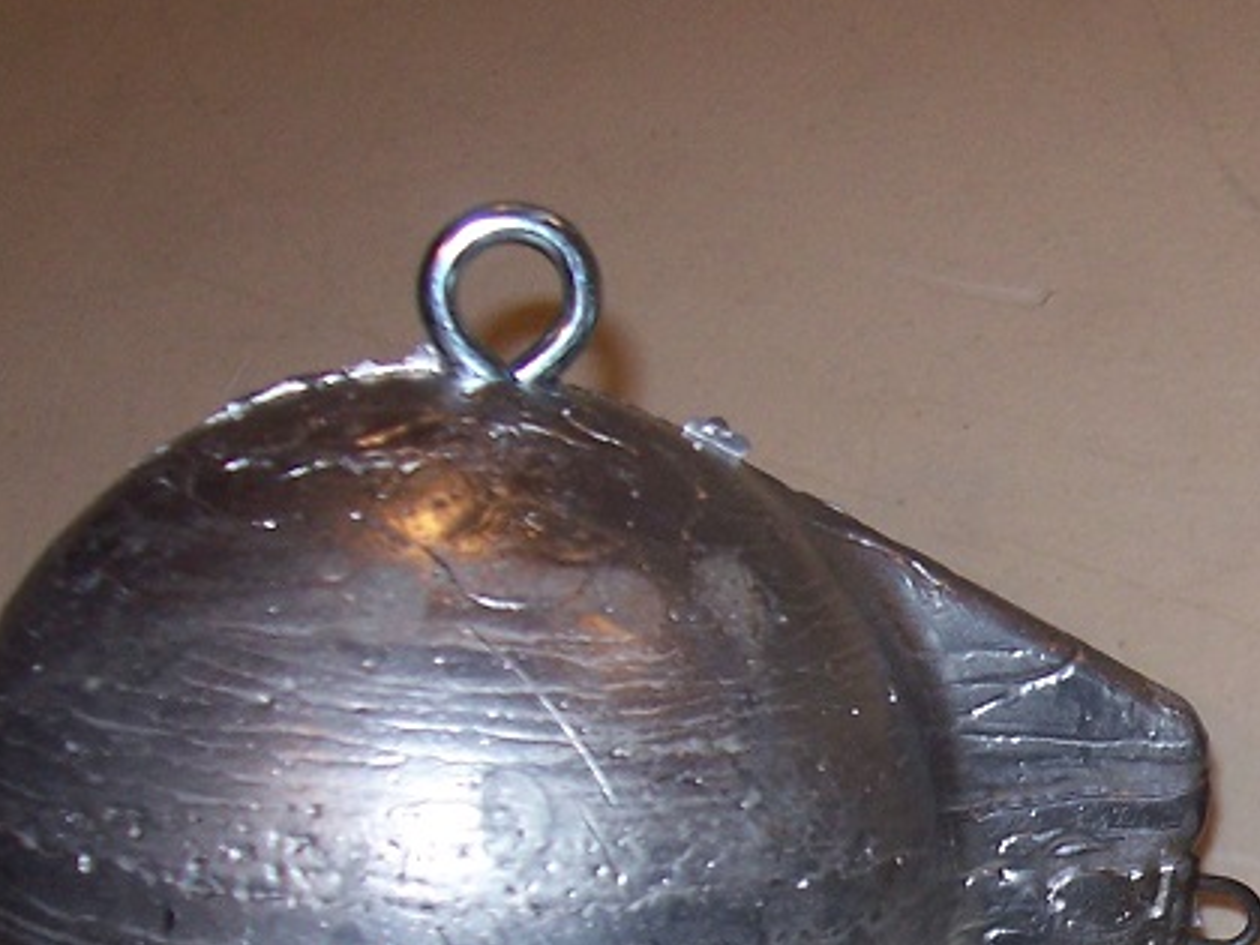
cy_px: 906
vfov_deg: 17.8
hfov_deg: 22.9
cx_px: 1332
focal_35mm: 81
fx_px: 2948
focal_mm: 5.6
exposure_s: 1/60
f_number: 2.7
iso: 125
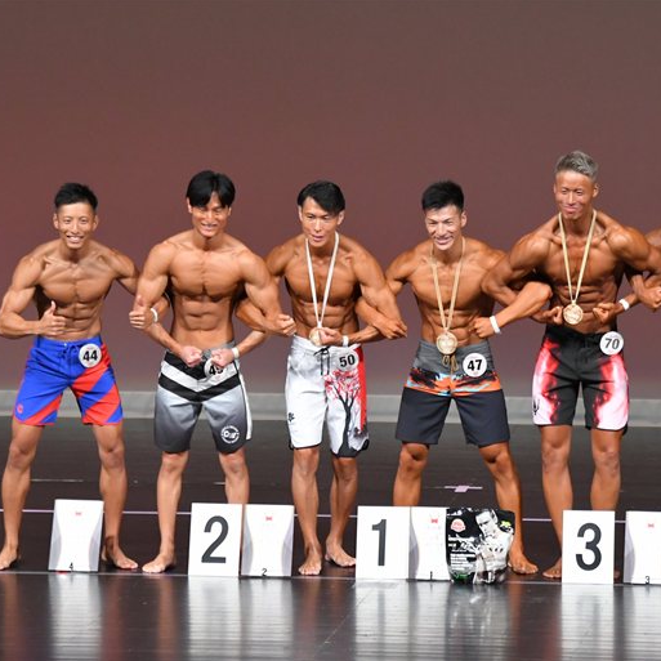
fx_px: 6654
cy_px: 330
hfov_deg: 5.7
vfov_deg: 5.7
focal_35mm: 308
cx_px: 401
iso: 4000
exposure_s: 1/400
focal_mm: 160
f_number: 5.6
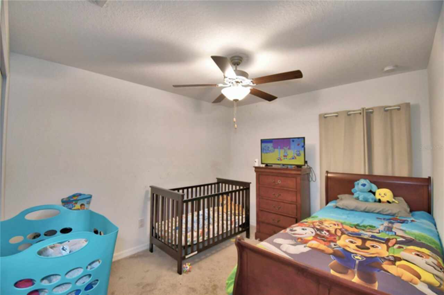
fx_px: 185
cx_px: 222
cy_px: 148
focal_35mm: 15
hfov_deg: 100.4
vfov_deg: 77.3
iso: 640
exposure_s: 1/30
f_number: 4.5
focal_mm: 10
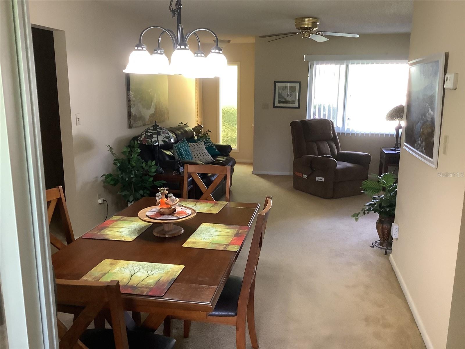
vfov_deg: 45.4
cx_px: 232
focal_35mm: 31
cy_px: 174
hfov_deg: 58.4
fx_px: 416
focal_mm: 3.3
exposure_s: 1/50
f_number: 2.4
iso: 250
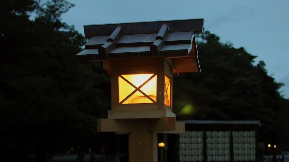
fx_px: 480
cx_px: 163
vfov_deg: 19.2
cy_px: 96
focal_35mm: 63
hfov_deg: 33.5
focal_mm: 35
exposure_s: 1/250
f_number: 1.8
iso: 800
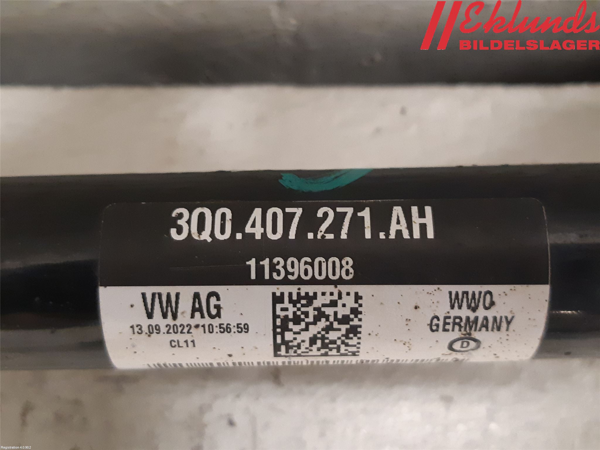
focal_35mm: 26
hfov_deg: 67.3
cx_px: 300
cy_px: 225
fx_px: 451
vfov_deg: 53.1
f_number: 1.7
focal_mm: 3.93
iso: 320
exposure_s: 1/25
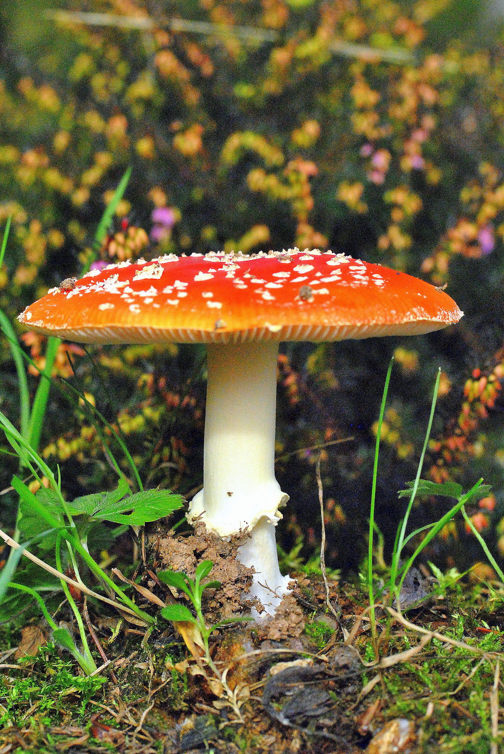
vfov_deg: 22.6
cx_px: 252
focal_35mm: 90
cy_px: 377
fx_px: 1885
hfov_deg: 15.2
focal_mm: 60
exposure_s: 1/4000
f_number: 10
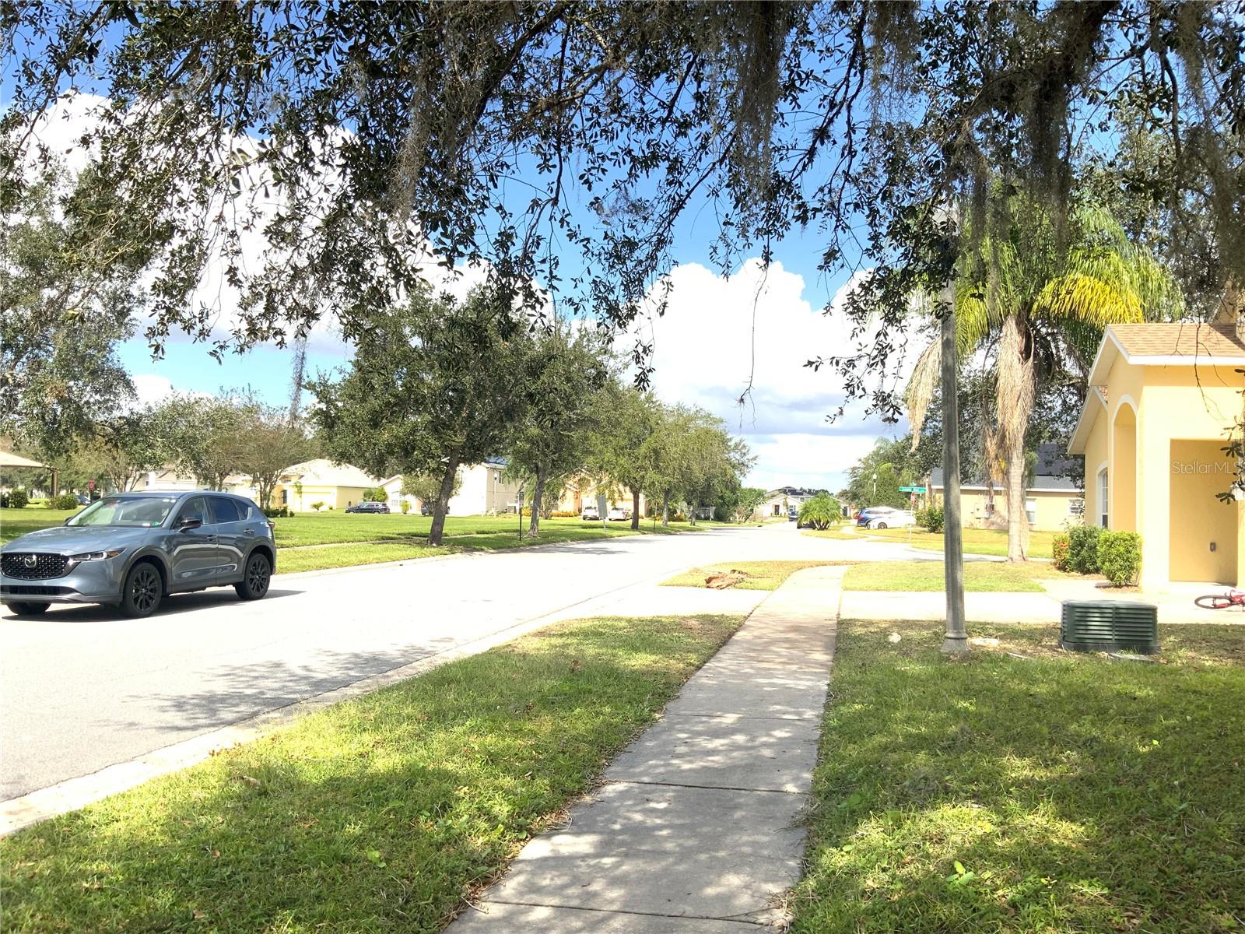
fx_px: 1043
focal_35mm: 29
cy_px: 467
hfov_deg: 61.7
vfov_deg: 48.2
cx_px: 622
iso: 16
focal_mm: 3
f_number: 1.8
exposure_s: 1/1055
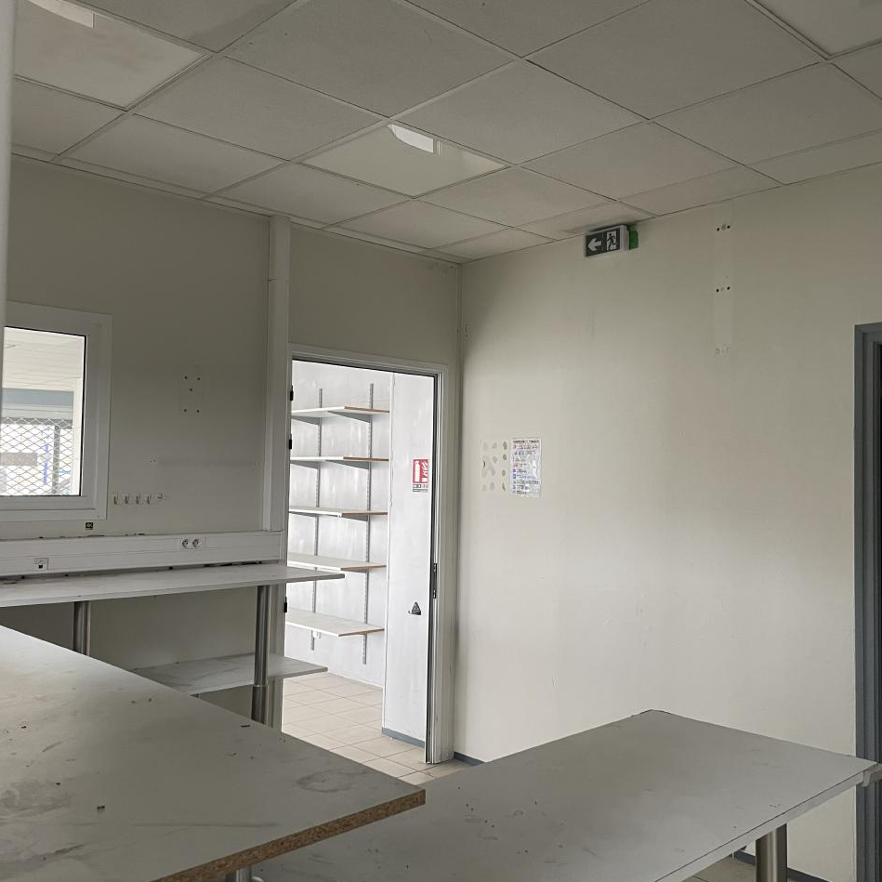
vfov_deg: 52.5
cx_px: 493
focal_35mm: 31
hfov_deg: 52.4
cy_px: 440
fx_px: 894
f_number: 1.6
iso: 200
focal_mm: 4.2
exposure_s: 1/60
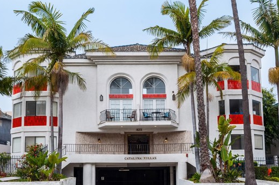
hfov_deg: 47.5
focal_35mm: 41
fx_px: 317
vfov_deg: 32.5
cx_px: 142
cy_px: 93
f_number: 14
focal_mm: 22
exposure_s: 1/100
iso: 200
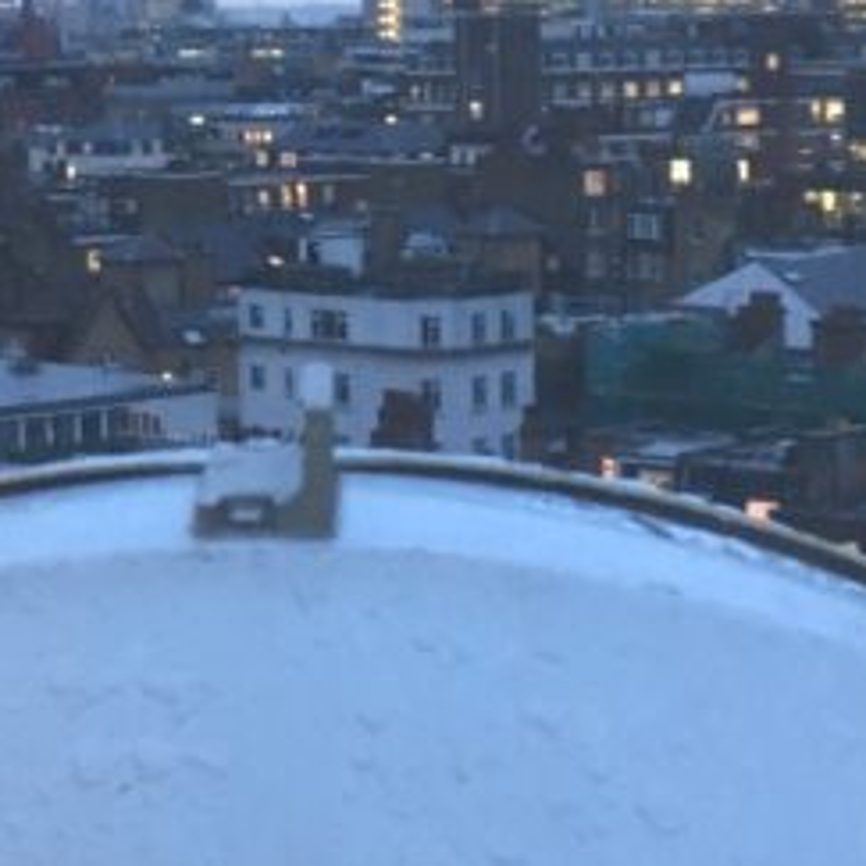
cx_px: 285
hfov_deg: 16.1
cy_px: 225
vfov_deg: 16.1
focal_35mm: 108
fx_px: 3057
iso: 125
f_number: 2.2
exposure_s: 1/33
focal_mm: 4.15
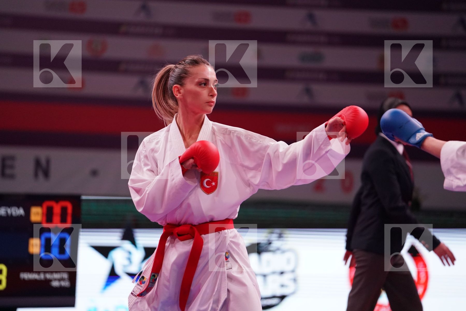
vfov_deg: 6.9
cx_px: 233
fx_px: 2589
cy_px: 156
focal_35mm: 200
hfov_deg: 10.3
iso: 3200
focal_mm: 200
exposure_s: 1/1000
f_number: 2.8
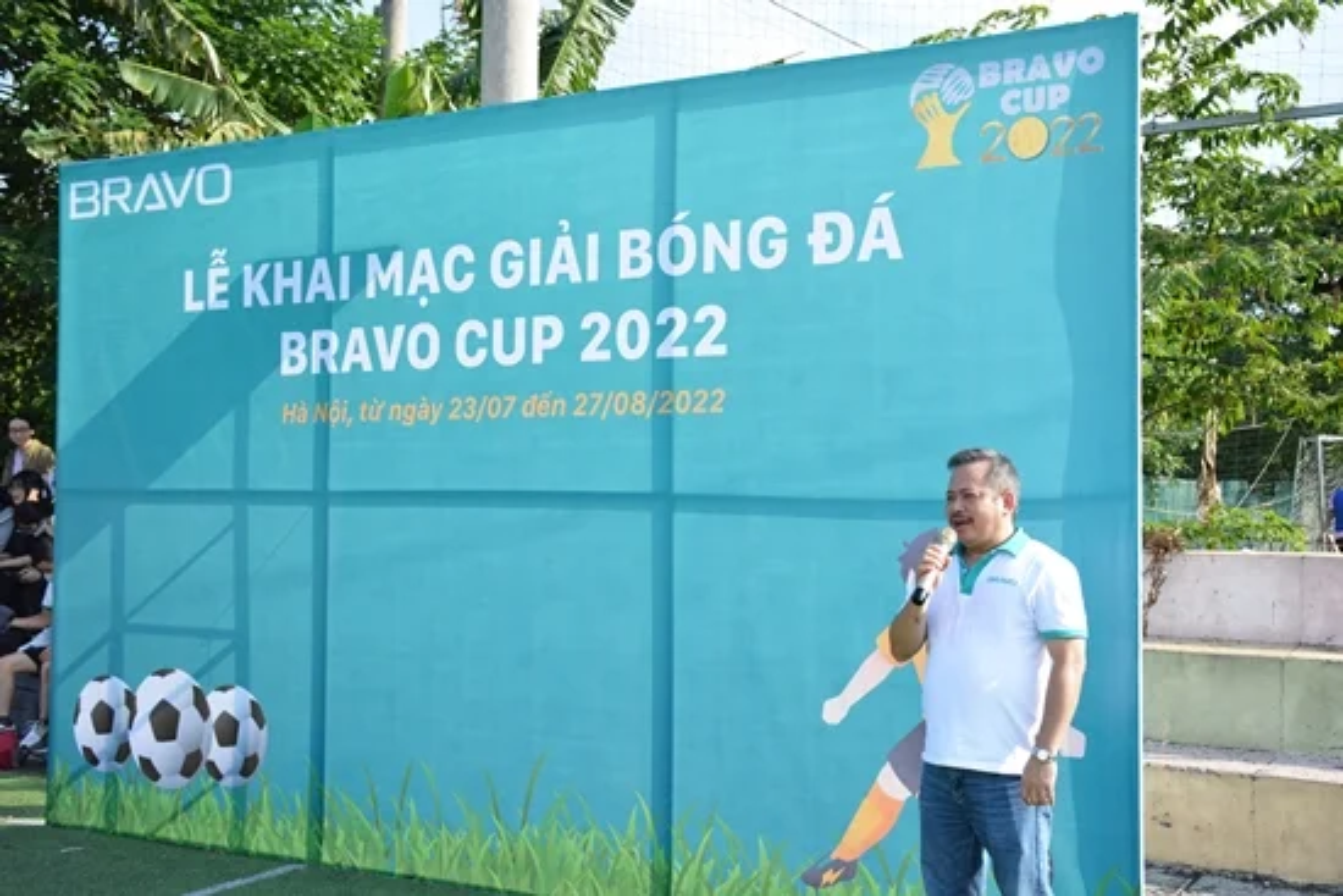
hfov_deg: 47.9
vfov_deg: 33.0
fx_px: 1511
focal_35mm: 40
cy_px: 448
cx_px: 672
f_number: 5.6
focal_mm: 27
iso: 2500
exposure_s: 1/4000
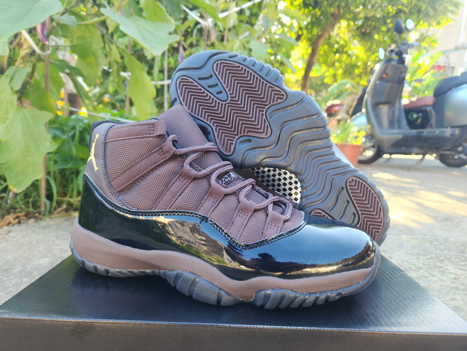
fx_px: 310
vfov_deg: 58.9
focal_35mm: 23
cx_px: 234
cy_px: 176
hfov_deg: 73.9
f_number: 1.8
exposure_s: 1/50
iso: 20
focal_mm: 5.4
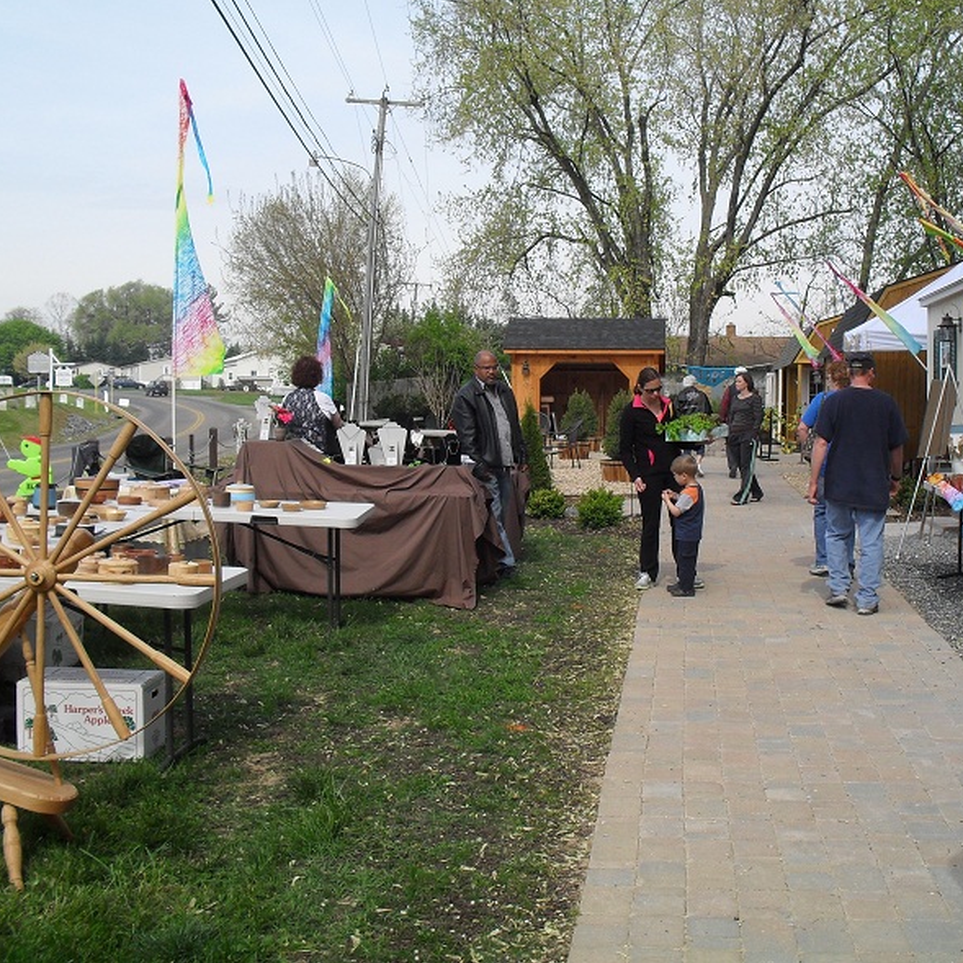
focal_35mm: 42
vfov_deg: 40.0
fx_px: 1322
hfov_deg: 39.8
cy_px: 474
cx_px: 592
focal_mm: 6.3
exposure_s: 1/125
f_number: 8.4
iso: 100
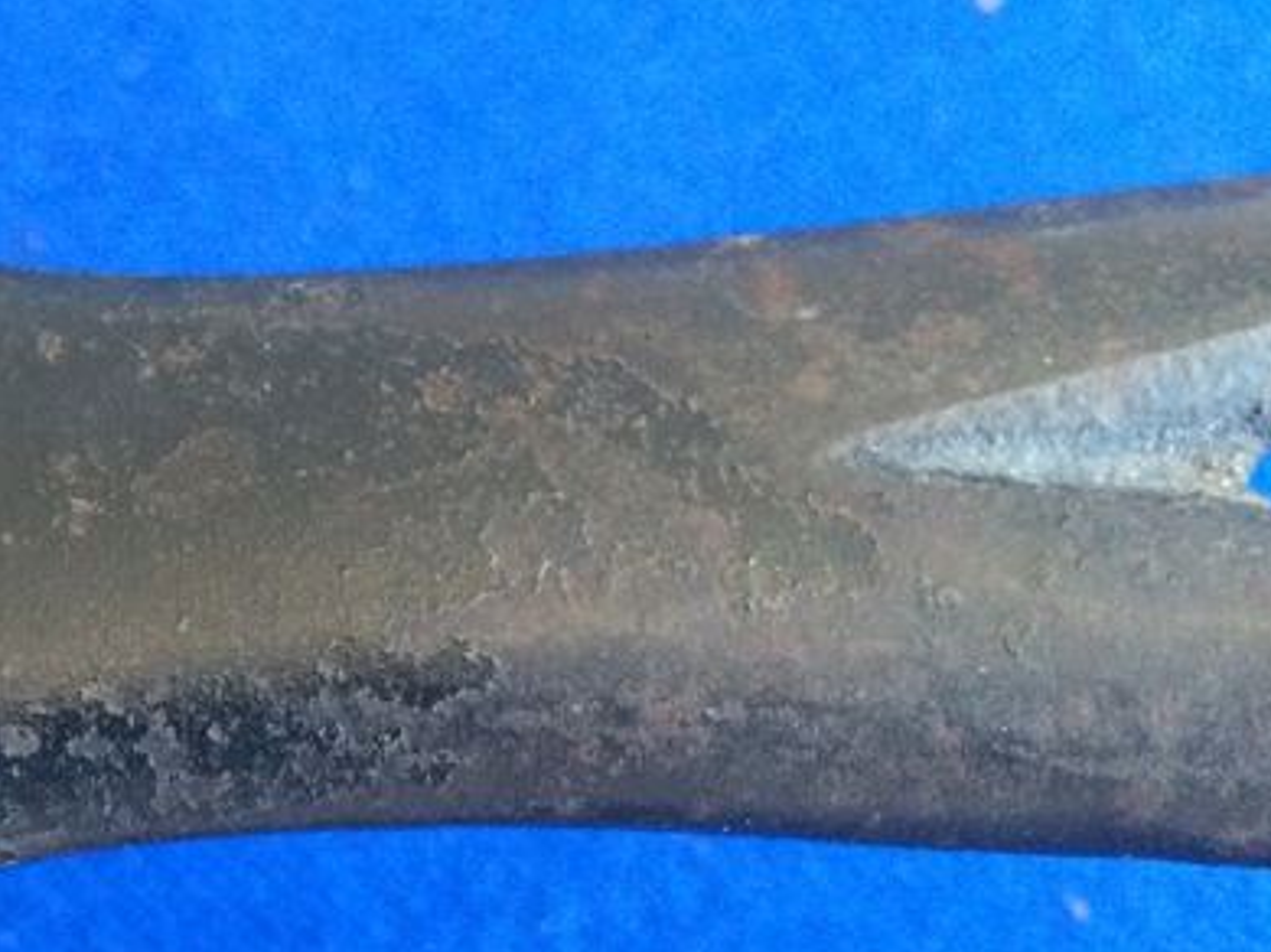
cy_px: 575
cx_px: -156
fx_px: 2459
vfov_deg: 21.9
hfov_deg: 26.5
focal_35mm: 67
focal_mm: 4.15
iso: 320
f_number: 2.2
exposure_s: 1/30
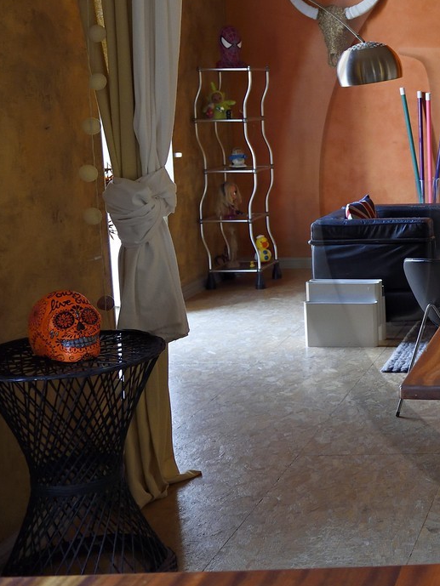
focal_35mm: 58
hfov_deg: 21.7
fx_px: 983
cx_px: 631
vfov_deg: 32.9
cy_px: 187
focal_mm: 26
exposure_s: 1/40
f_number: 5
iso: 1600
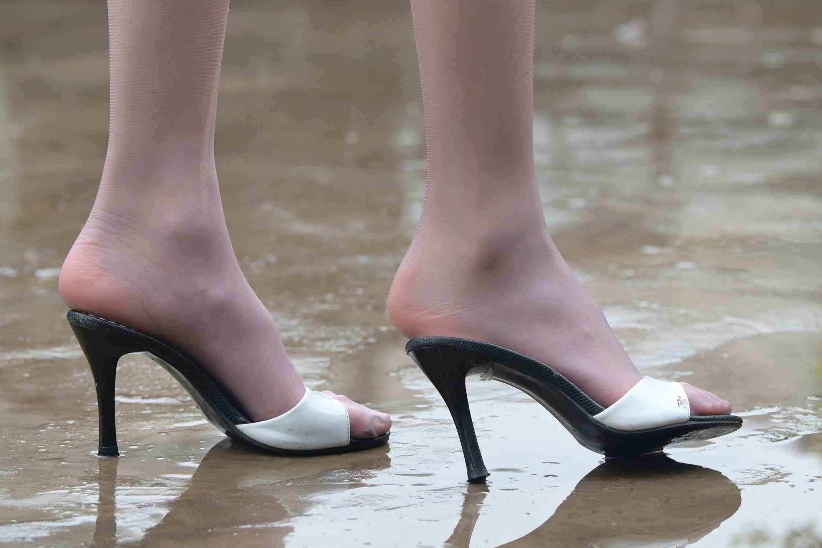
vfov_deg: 9.6
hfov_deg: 14.3
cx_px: 454
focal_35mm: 143
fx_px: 3265
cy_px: 76
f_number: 3.5
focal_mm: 70
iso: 1250
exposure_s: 1/250
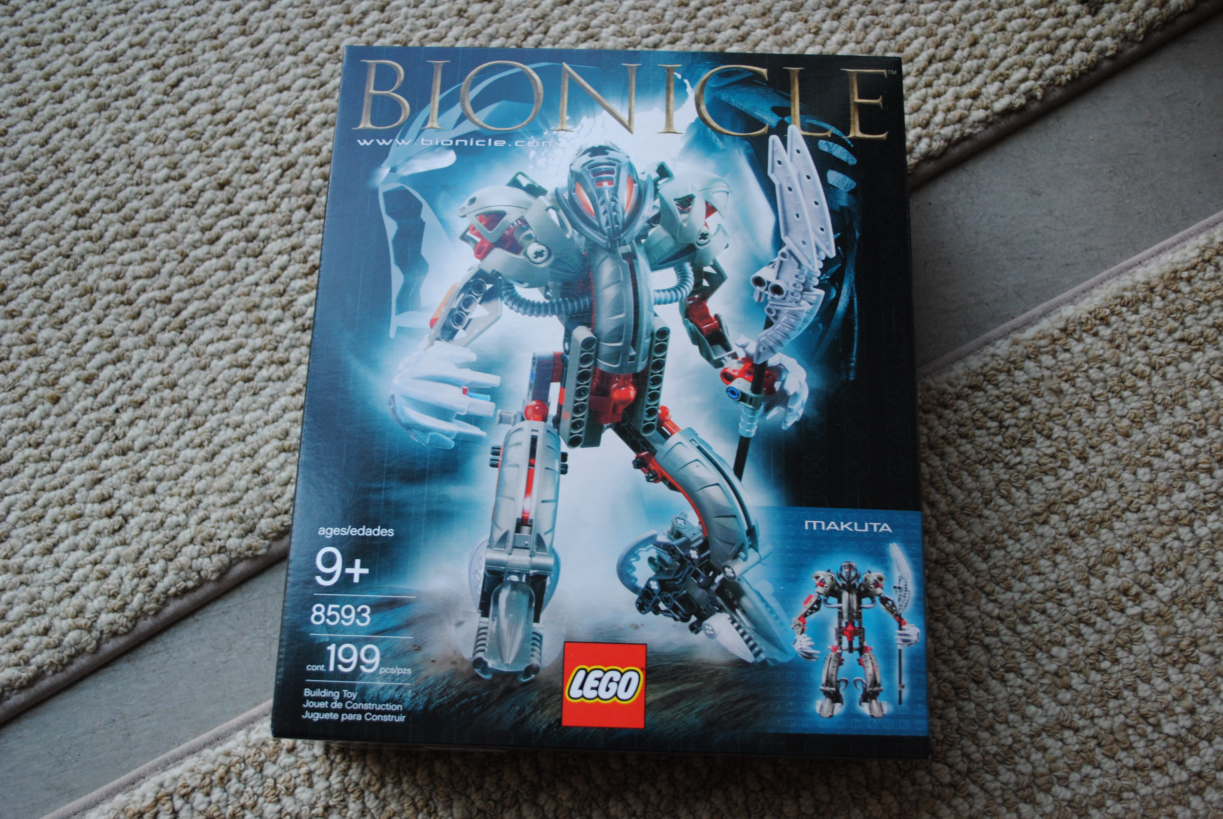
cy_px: 410
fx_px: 1224
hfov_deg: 53.1
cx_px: 612
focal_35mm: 36
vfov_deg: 37.0
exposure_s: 1/25
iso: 400
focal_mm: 24
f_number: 4
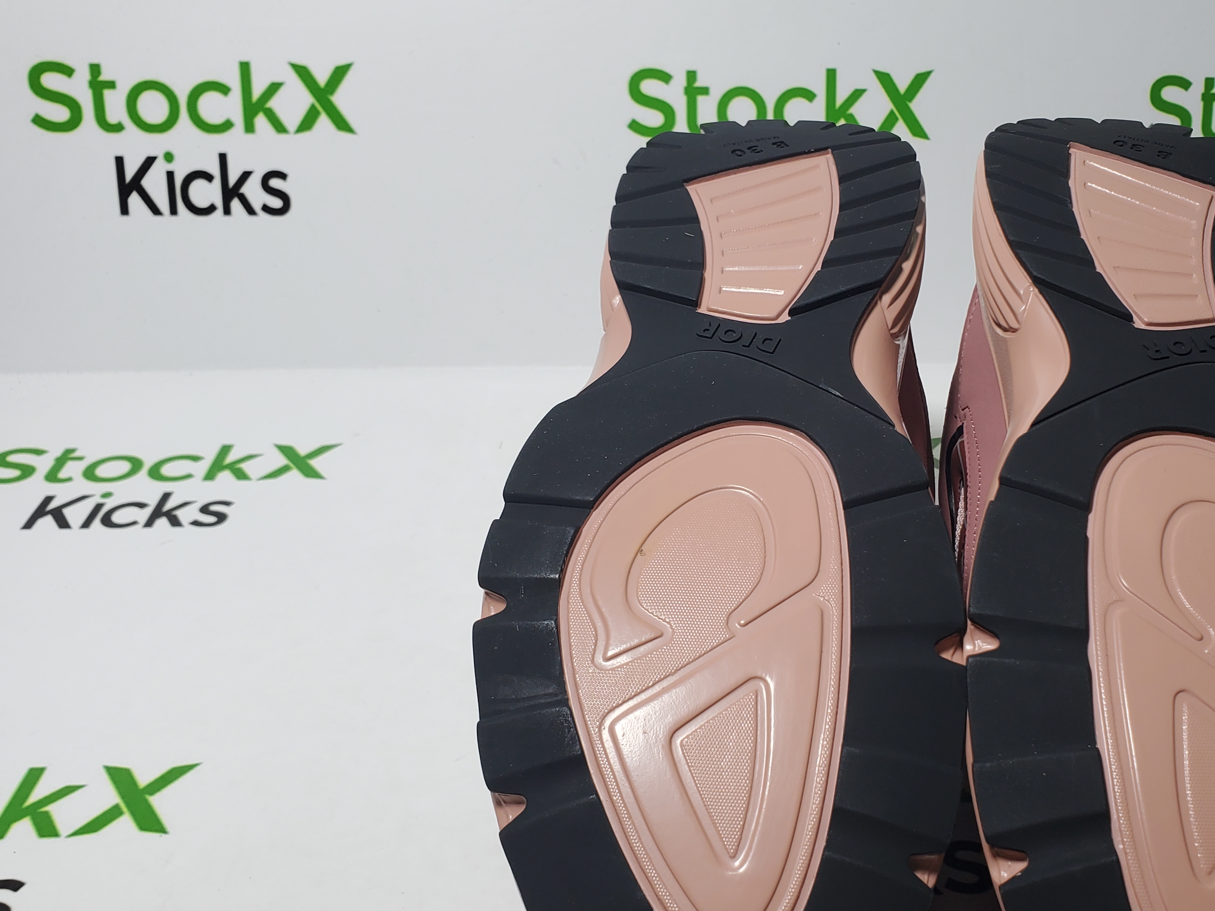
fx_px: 1369
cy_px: 502
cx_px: 869
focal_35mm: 39
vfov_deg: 36.8
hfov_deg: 46.6
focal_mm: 4.3
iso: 50
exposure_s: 1/227
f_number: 2.4
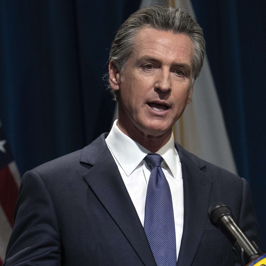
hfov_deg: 4.7
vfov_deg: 4.7
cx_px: 186
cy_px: 210
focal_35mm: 369
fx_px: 3208
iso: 3200
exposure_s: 1/250
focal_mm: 152
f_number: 3.5
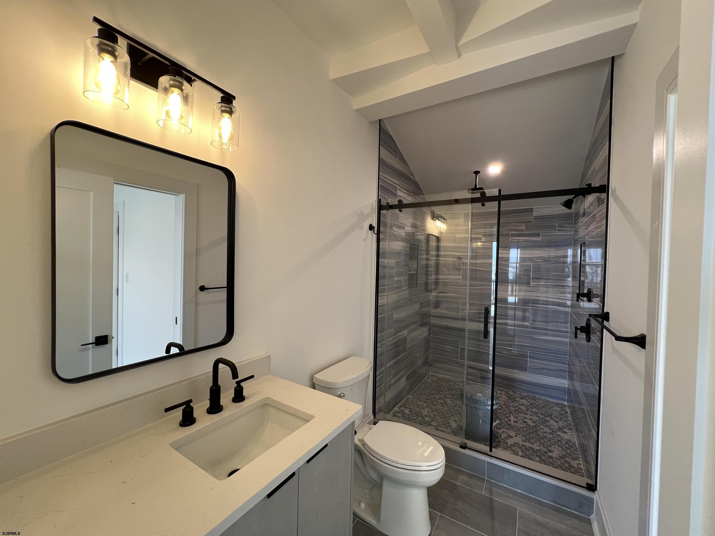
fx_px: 269
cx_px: 358
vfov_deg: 89.9
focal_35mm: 13
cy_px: 268
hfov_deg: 106.2
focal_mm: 1.57
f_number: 1.8
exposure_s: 1/120
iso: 125
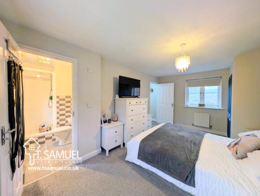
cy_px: 98
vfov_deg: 94.7
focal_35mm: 12
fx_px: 90
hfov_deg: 110.4
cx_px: 130
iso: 39
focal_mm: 2.23
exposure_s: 1/16.5
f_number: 1.95
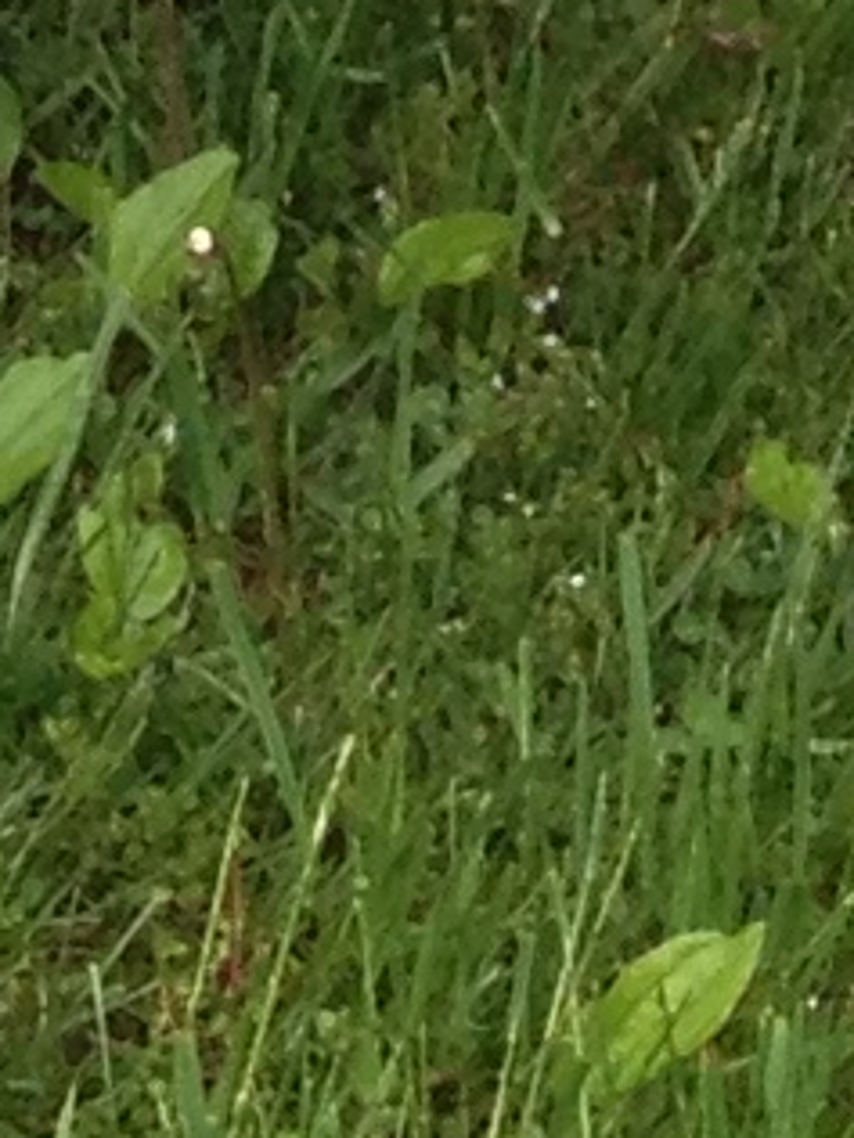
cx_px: -483
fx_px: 11908
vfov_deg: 5.0
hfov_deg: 4.1
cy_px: -3223
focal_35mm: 362
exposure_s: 1/120
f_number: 2.4
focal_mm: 4.28
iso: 64
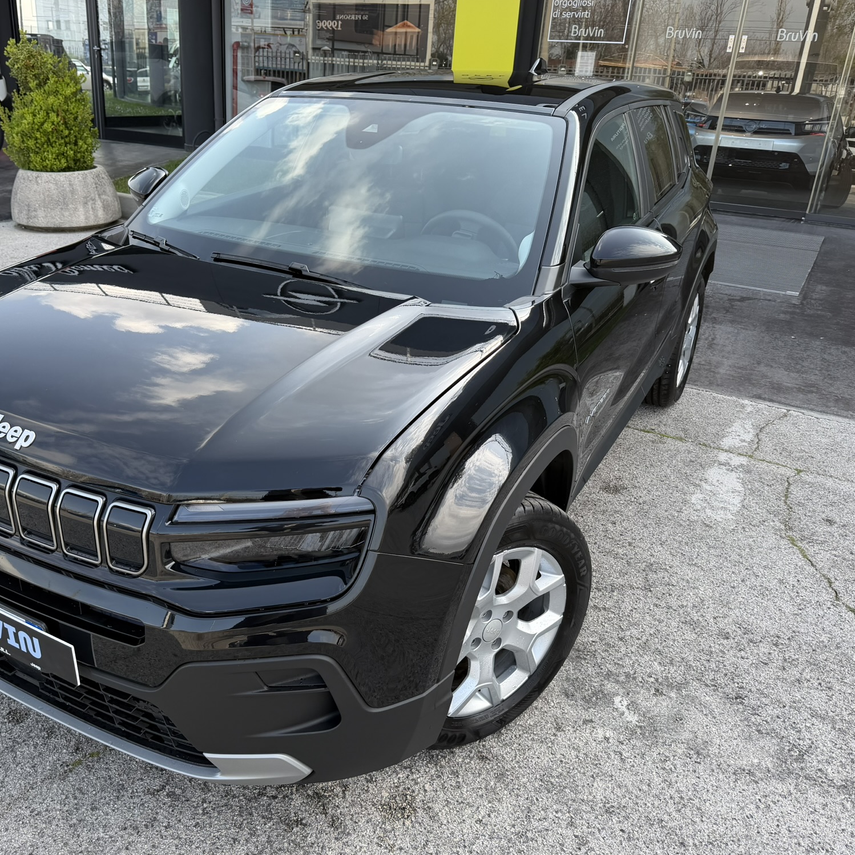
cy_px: 432
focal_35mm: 29
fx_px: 810
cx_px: 347
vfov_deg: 55.6
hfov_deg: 55.3
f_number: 1.78
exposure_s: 1/772
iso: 80
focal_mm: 6.76
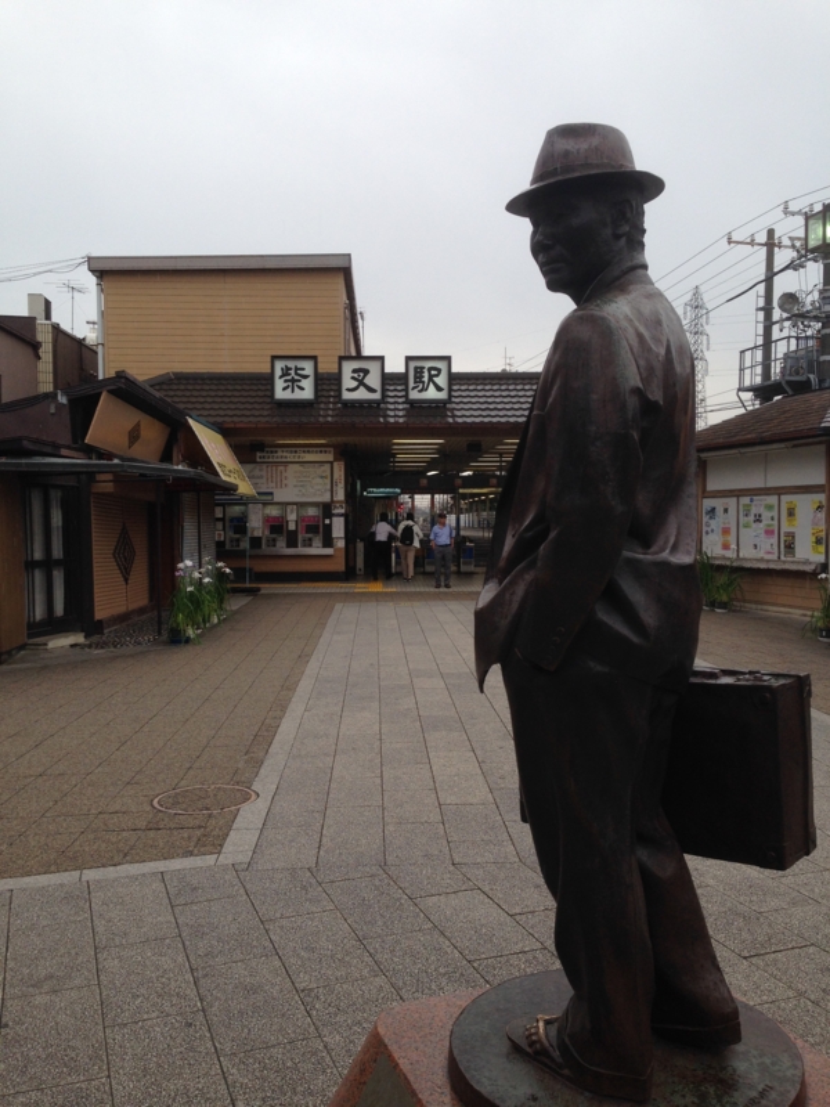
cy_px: 554
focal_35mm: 33
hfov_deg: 42.9
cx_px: 415
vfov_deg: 55.4
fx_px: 1055
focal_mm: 4.12
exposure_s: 1/359
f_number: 2.4
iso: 50
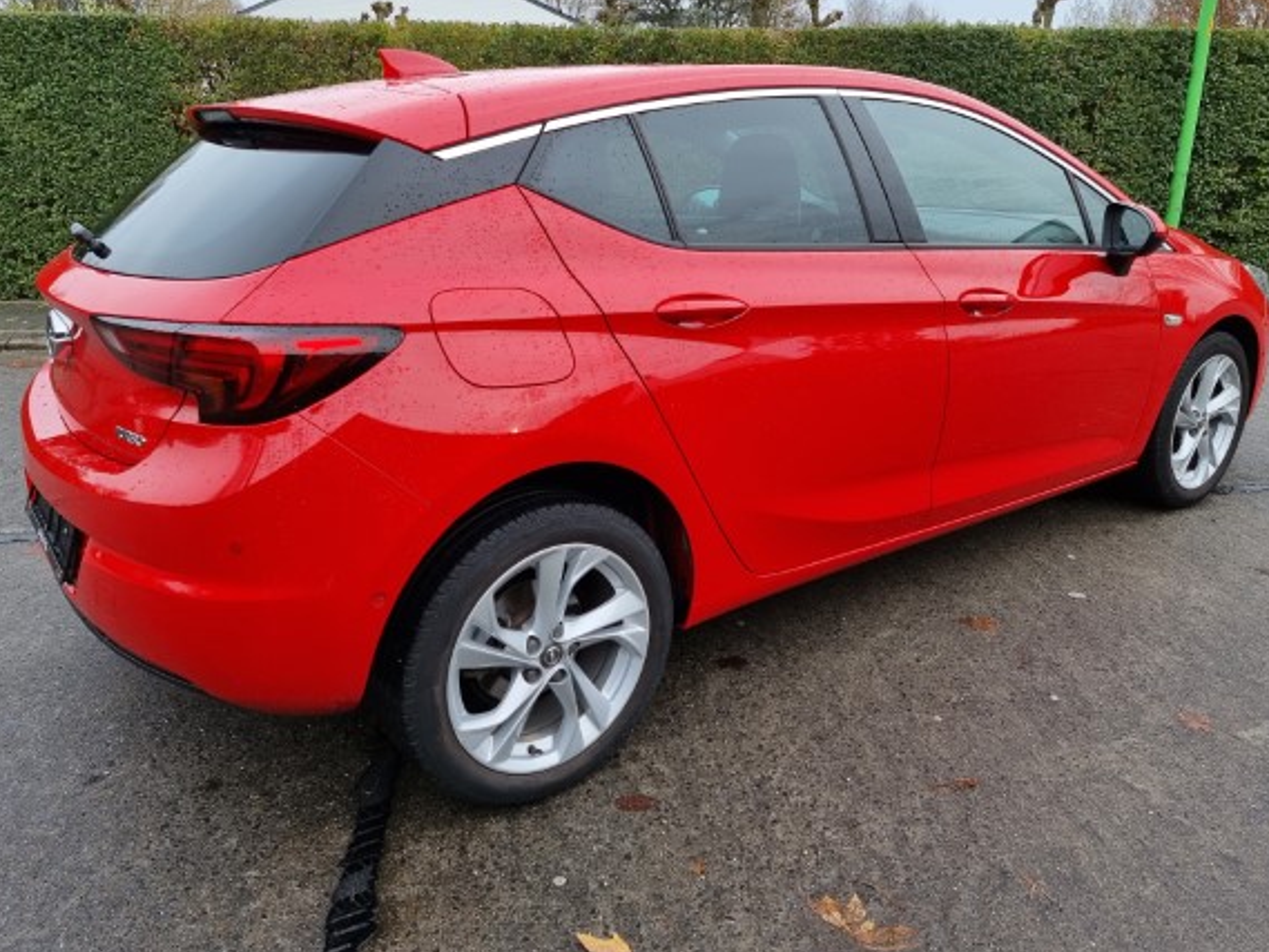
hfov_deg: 65.3
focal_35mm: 27
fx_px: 990
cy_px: 421
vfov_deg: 51.3
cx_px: 633
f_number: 1.8
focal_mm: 6.7
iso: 50
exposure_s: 1/151
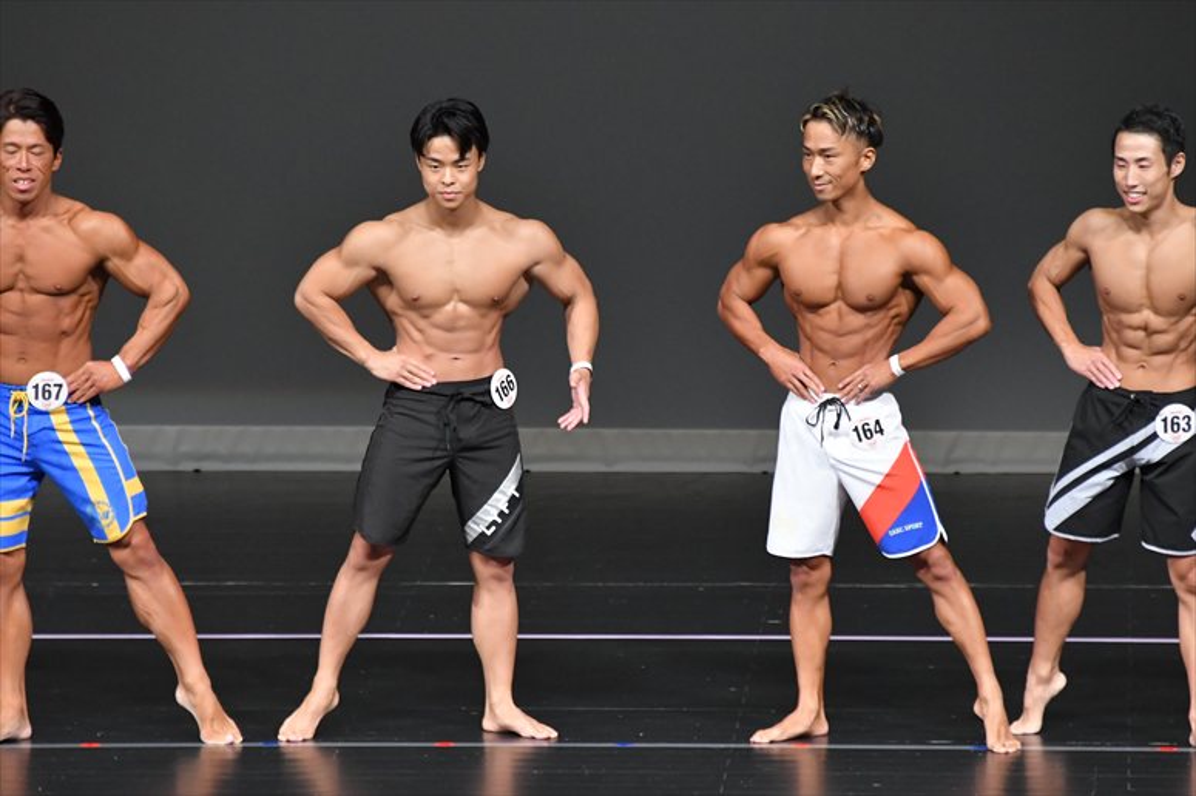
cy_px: 398
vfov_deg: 3.7
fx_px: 12452
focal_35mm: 375
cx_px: 598
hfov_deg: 5.5
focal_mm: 250
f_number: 5.6
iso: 4000
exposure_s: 1/400
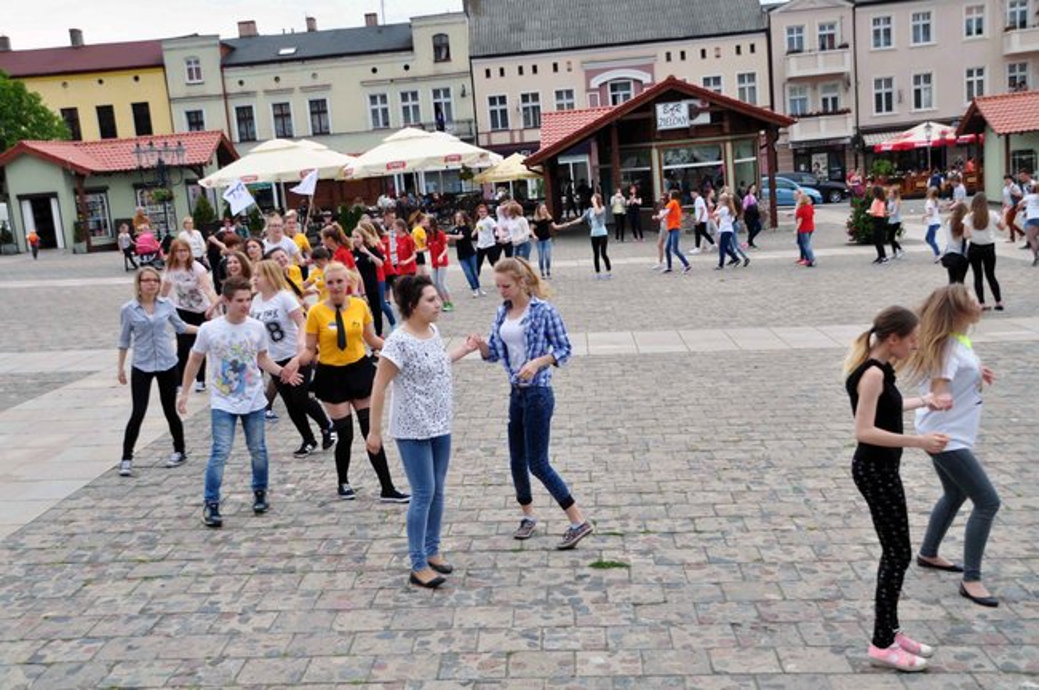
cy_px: 345
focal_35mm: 44
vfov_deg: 30.8
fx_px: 1254
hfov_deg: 45.0
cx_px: 520
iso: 200
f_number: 9
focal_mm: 29
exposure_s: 1/160
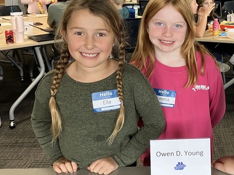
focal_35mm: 52
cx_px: 179
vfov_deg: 27.8
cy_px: 53
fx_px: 351
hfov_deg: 35.9
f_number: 1.8
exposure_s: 1/60
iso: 80
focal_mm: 3.99
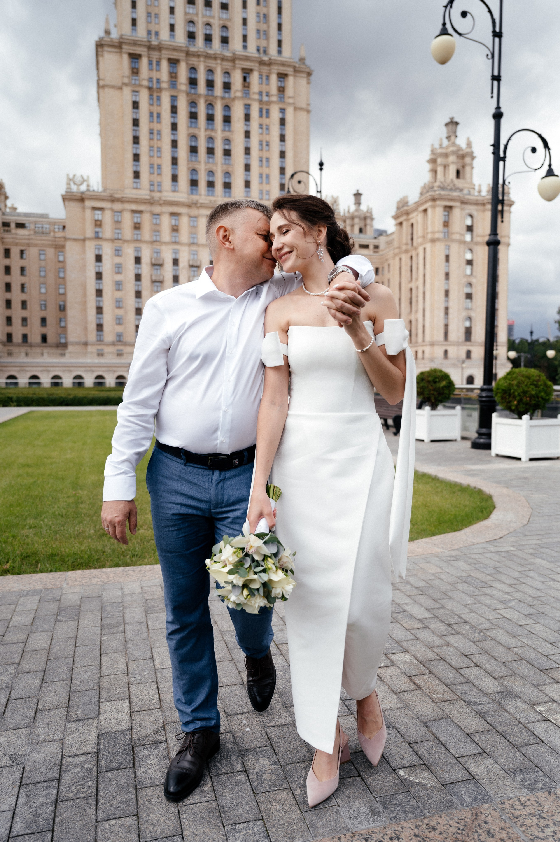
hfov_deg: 49.5
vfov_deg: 69.4
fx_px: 607
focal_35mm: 26
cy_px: 421
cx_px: 280
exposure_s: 1/2000
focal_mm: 26
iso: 160
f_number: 2.8
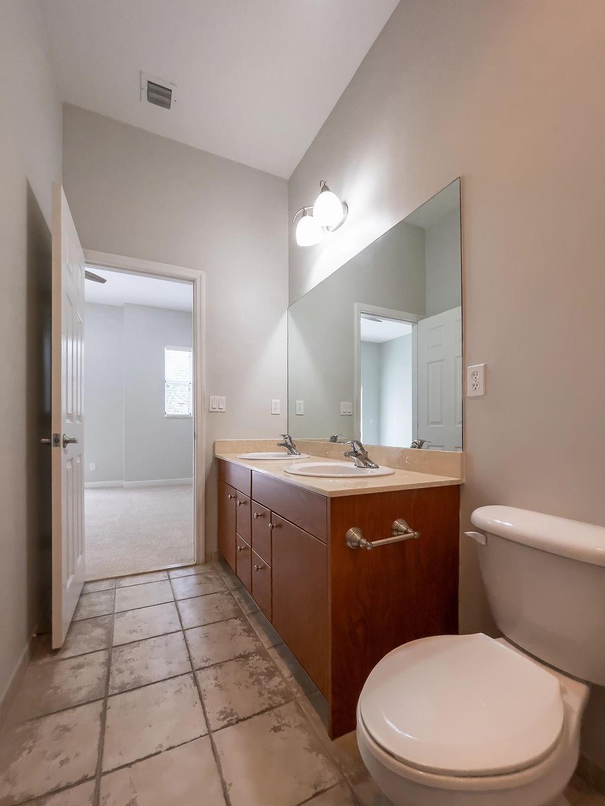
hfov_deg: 89.9
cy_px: 403
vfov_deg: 106.2
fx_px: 303
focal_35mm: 13
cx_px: 302
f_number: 2.4
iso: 250
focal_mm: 1.54
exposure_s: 1/120
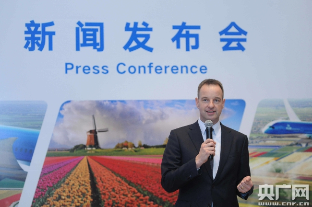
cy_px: 104
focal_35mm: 92
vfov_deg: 14.8
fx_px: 797
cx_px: 156
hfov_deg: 22.2
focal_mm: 92
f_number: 3.2
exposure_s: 1/160
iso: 2000
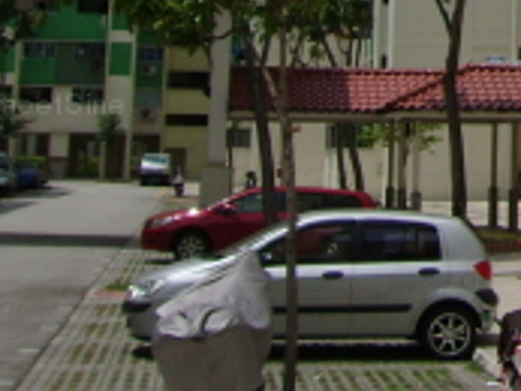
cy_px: -192
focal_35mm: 111
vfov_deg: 12.7
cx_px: 777
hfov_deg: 16.2
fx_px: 1672
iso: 50
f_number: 5.8
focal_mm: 5.95
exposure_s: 1/1000
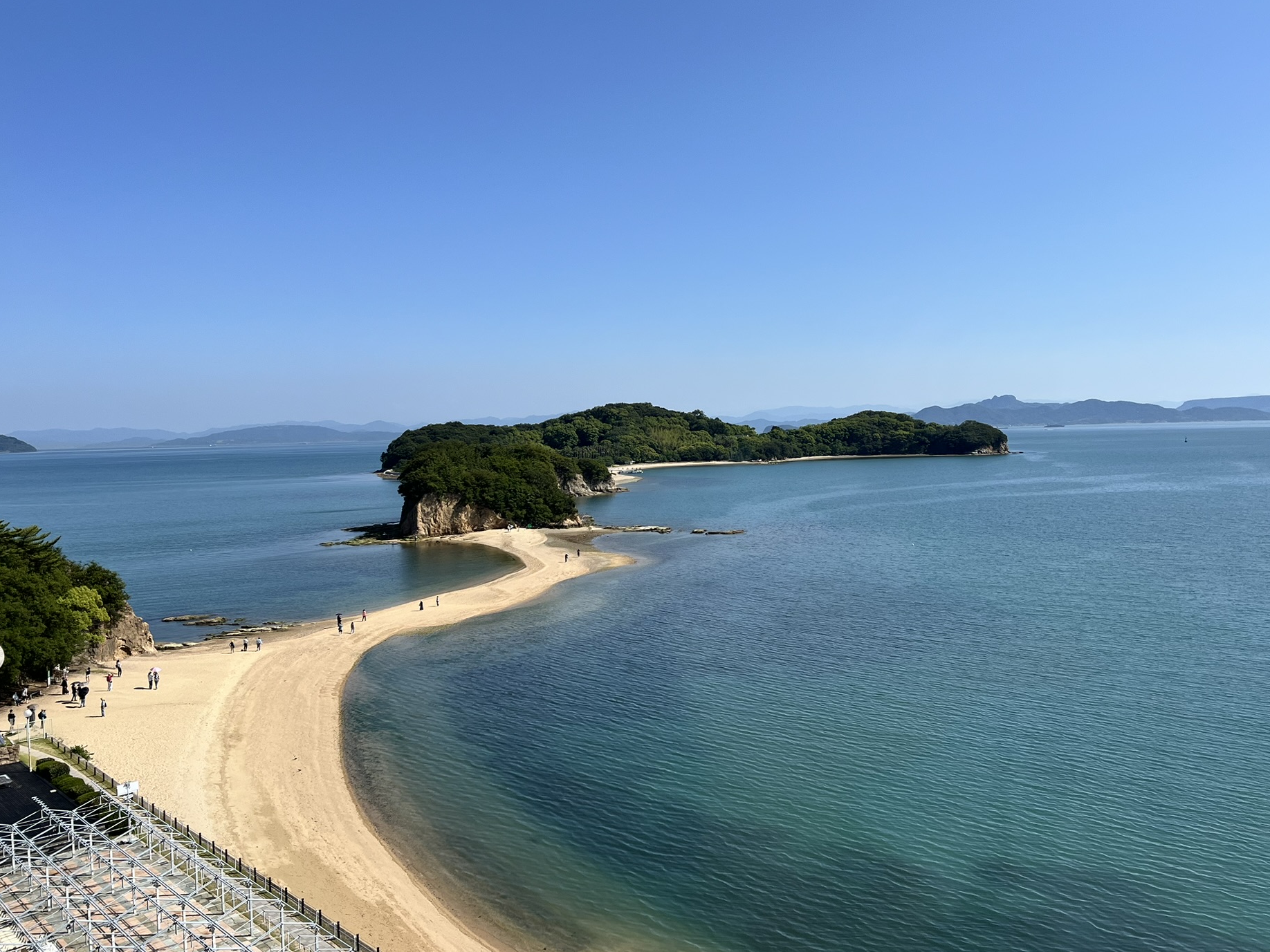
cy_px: 456
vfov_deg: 48.2
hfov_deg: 61.6
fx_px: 1064
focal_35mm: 29
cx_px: 655
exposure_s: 1/4484
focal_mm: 5.1
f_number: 1.6
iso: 50
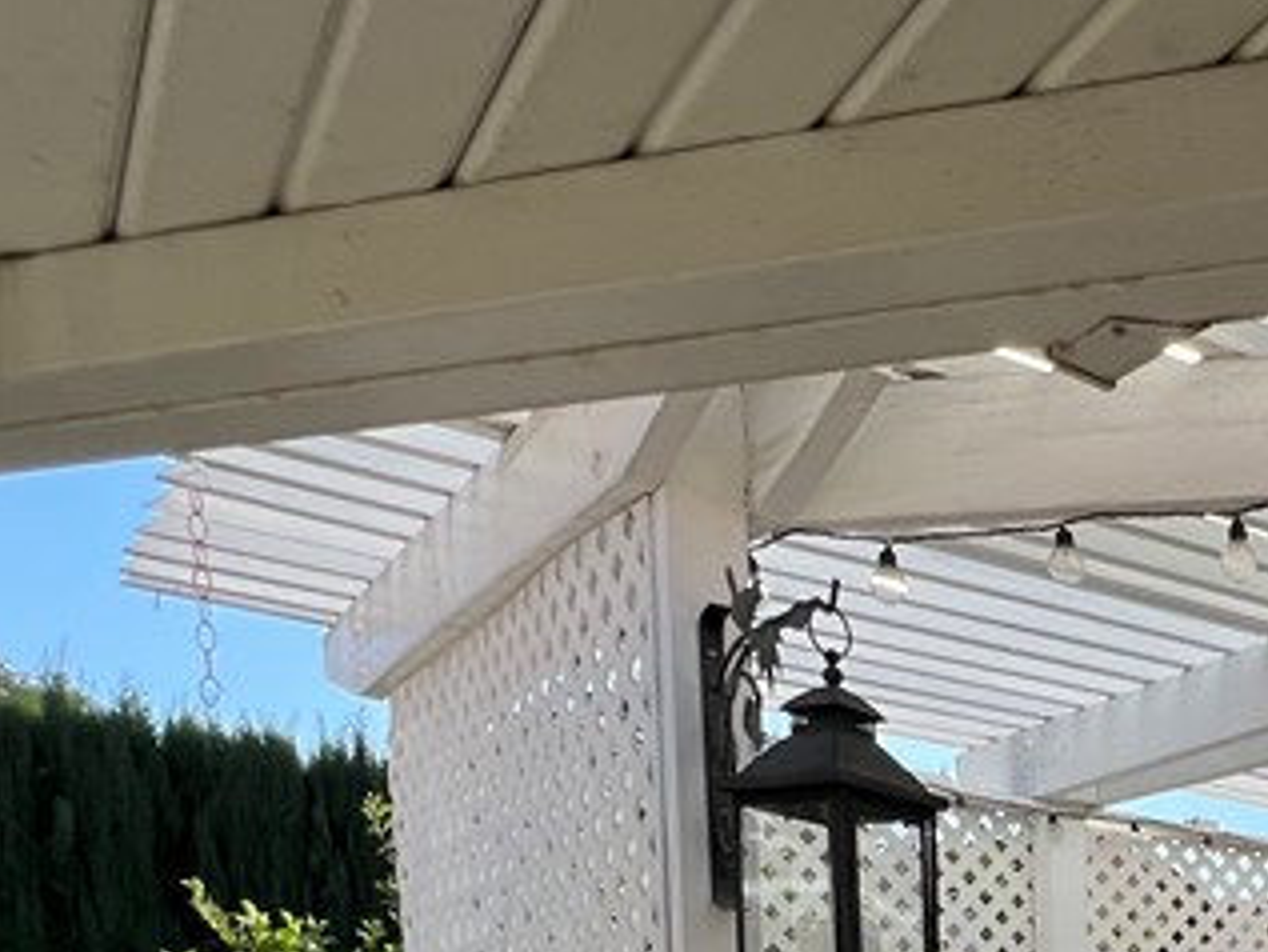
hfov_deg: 36.3
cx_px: 1464
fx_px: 1539
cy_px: 1312
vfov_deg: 27.3
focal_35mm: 42
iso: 32
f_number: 1.8
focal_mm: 1.57
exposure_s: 1/786
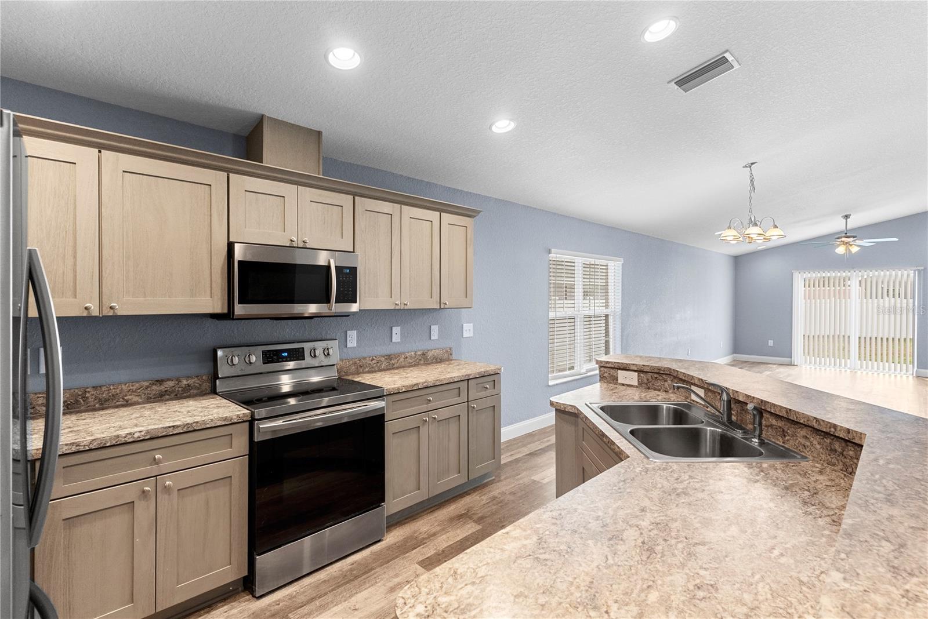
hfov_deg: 93.3
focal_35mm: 17
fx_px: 438
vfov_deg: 70.5
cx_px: 464
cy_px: 310
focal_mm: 17
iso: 400
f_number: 8
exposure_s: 1/8
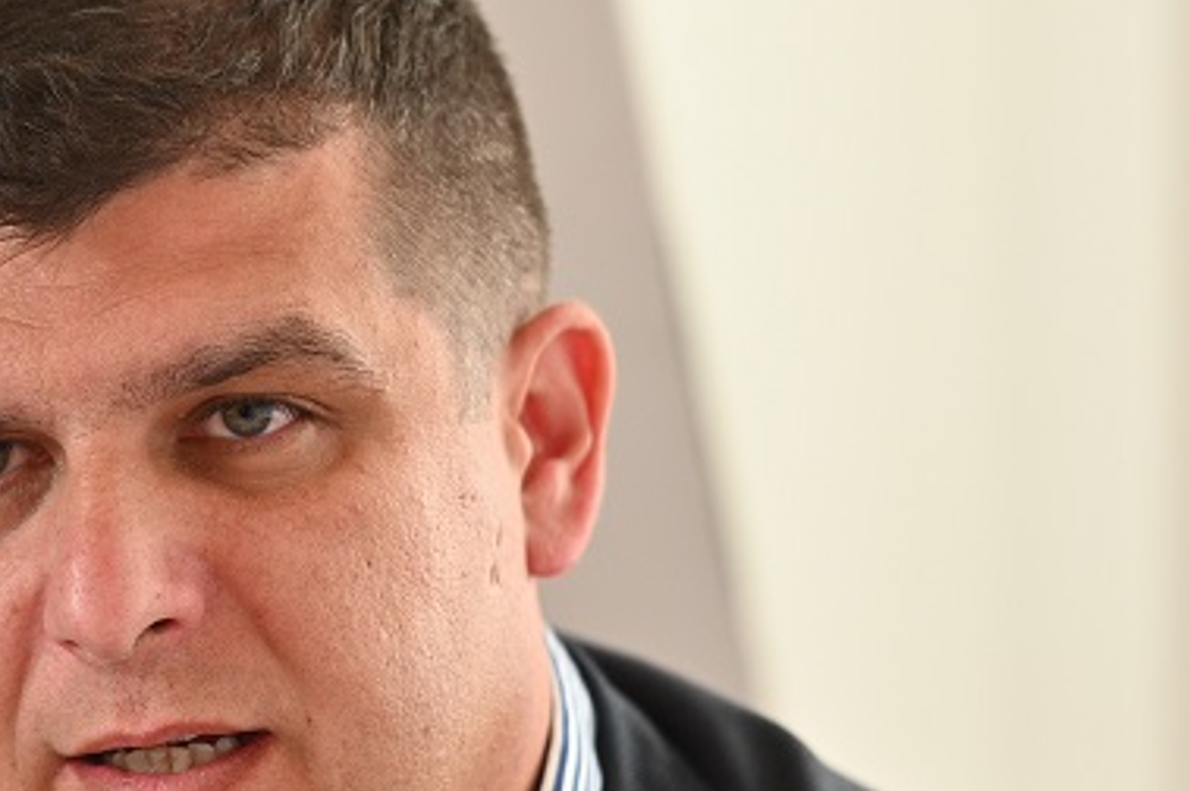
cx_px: 173
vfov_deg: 3.7
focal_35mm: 369
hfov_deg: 5.6
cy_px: 540
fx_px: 12187
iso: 1000
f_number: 2.8
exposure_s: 1/250
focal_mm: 175
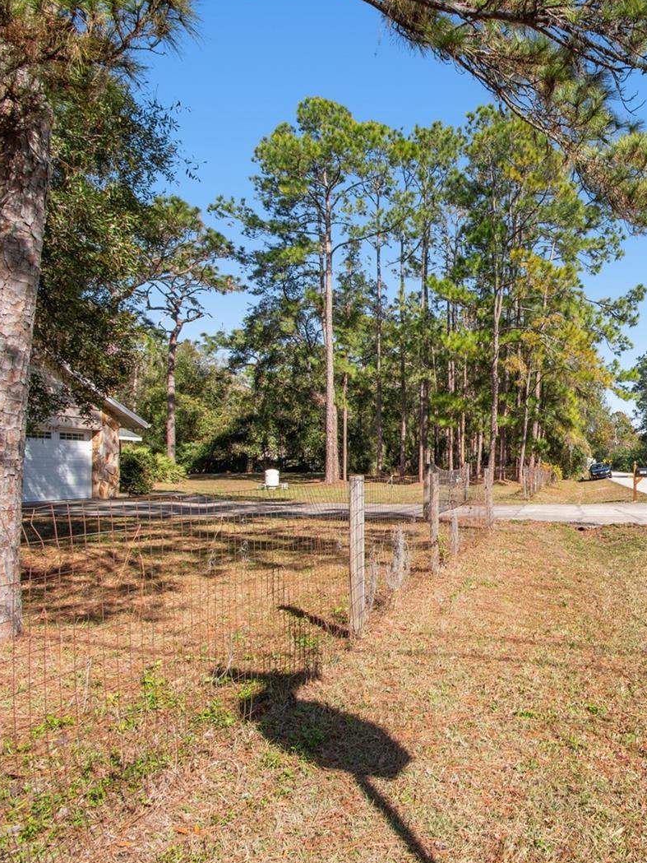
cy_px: 431
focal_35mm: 22
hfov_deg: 53.3
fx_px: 548
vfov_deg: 76.4
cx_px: 586
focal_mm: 10
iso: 100
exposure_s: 1/200
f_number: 7.1
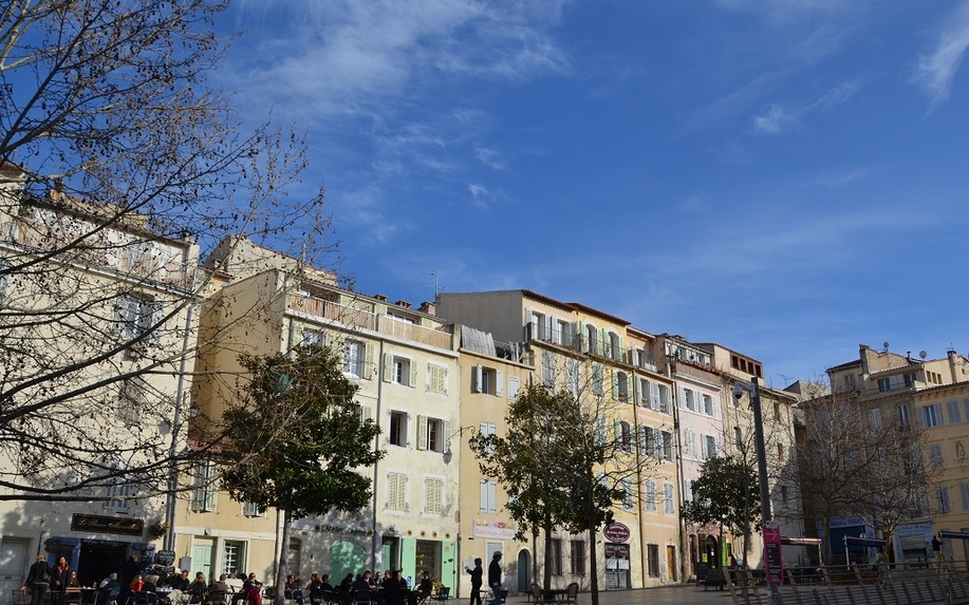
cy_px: 341
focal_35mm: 30
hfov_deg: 62.8
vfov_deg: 41.8
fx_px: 792
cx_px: 518
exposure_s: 1/320
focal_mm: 18
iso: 100
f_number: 9
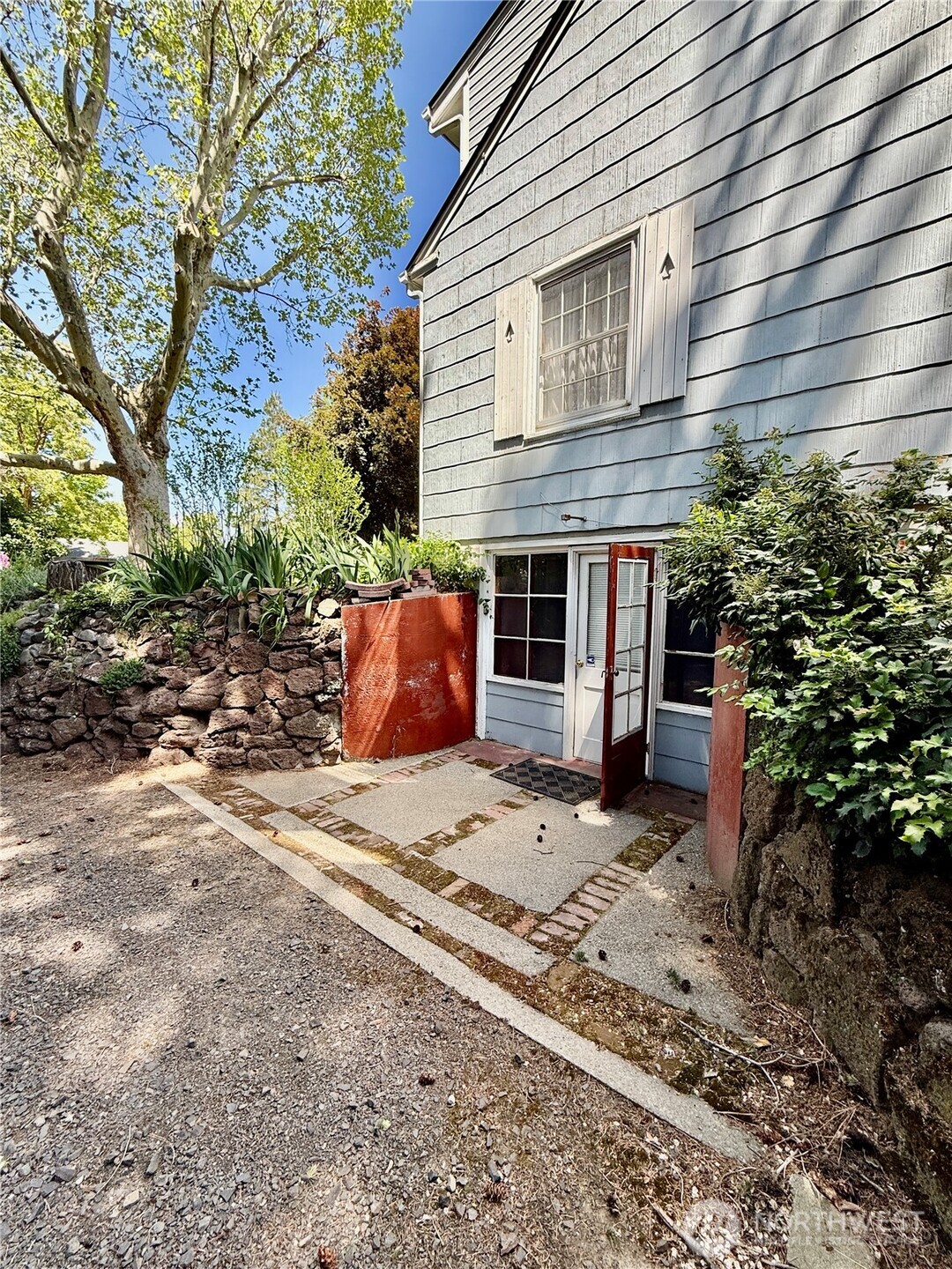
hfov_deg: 85.7
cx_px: 476
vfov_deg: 102.1
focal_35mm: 14
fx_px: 513
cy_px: 634
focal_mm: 2.22
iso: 64
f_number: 2.2
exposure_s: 1/338
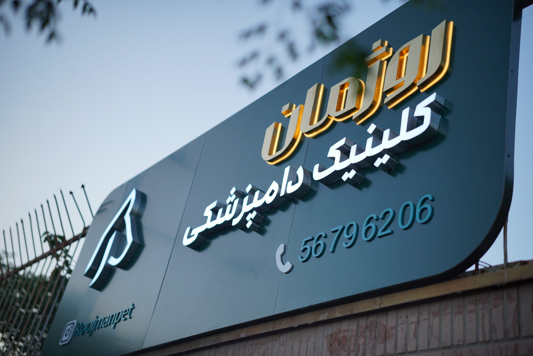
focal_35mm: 50
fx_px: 741
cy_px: 178
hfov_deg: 39.6
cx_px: 266
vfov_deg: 27.0
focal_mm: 50
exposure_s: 1/500
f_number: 1.6
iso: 100
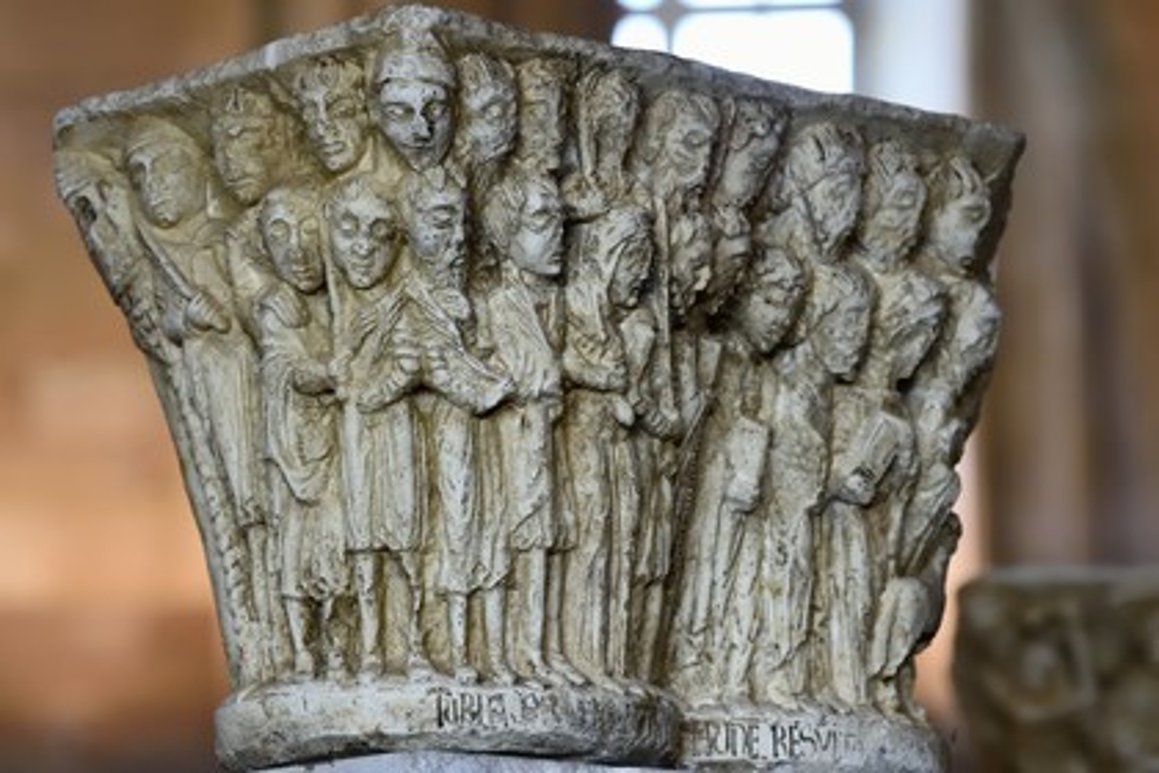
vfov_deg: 8.9
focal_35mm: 155
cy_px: 386
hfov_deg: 13.2
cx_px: 580
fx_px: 4990
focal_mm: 155
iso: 1600
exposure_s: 1/50
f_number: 8
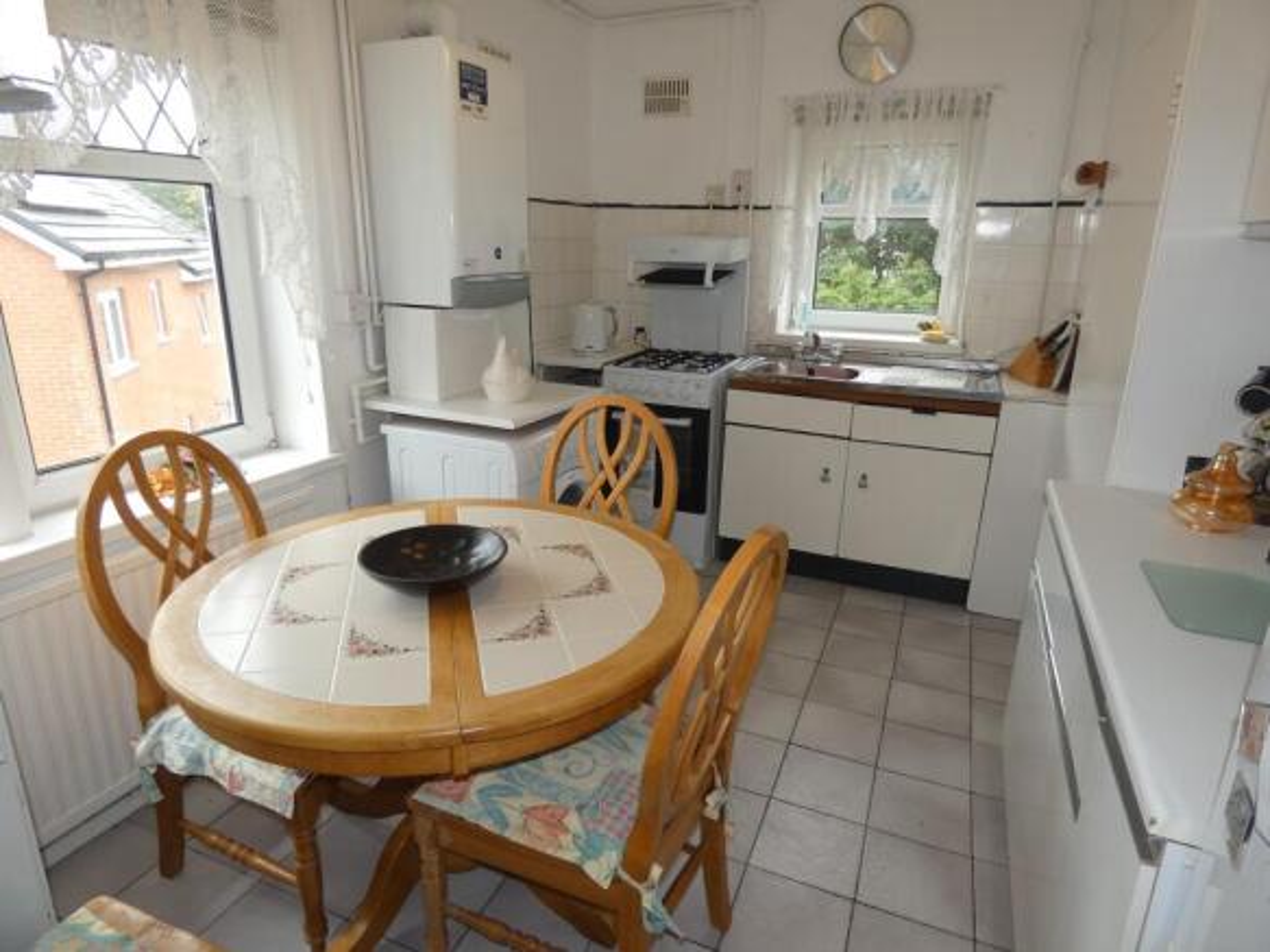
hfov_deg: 81.8
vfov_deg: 66.0
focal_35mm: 20
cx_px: 635
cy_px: 476
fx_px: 734
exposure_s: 1/60
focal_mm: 3.6
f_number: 2.8
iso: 80
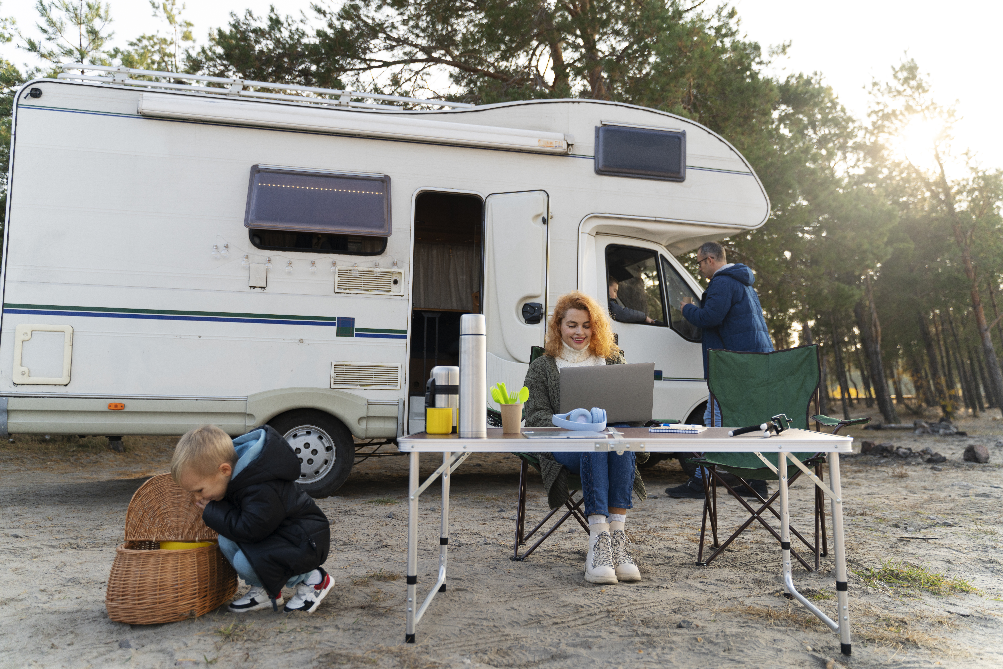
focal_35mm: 29
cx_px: 502
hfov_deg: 63.6
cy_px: 334
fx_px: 808
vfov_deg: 45.0
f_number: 2.8
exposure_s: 1/500
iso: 320
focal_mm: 29
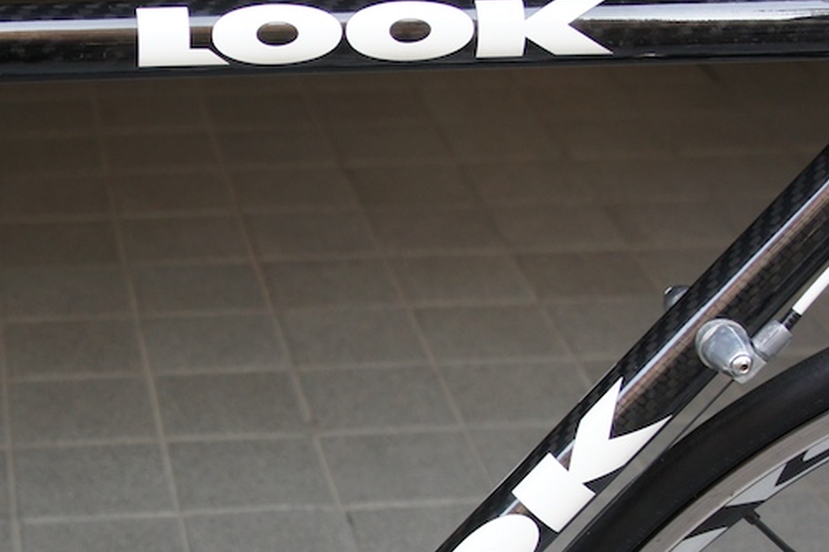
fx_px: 2032
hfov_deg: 22.6
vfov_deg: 15.3
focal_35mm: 88
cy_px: 487
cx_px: 106
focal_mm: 23
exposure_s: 1/40
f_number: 4
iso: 250
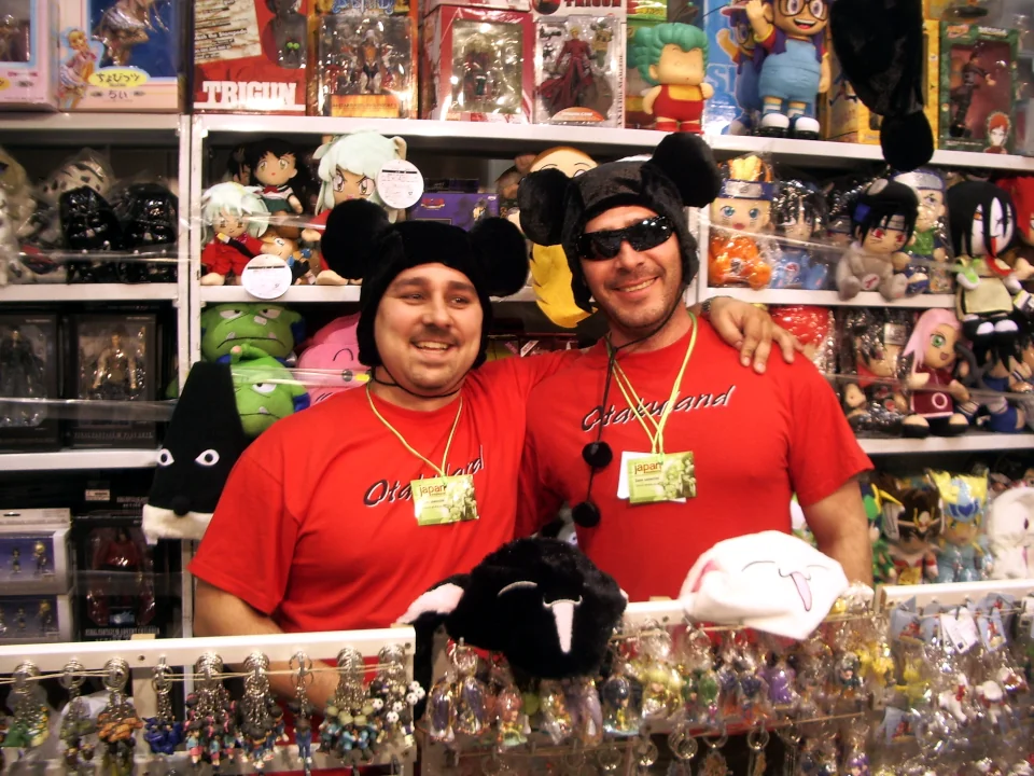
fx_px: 1045
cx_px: 517
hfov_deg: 52.6
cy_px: 388
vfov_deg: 40.7
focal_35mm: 35
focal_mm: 5.8
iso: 100
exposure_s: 1/20
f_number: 2.6
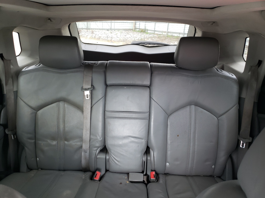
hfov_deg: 67.3
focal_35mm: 26
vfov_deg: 53.1
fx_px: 199
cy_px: 99
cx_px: 132
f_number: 1.5
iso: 75
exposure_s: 1/60.2
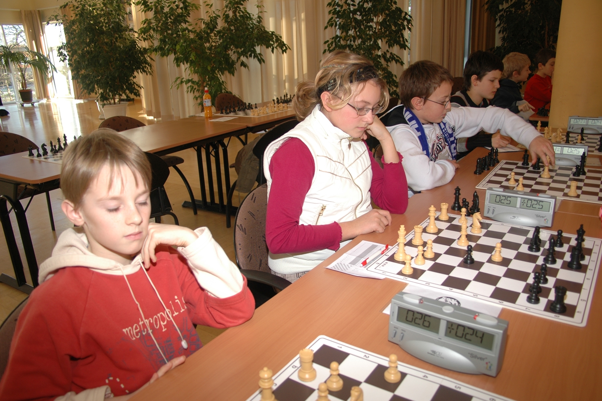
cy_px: 200
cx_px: 301
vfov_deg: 47.9
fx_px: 451
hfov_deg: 67.4
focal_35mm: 27
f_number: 4.5
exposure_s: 1/80
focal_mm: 18
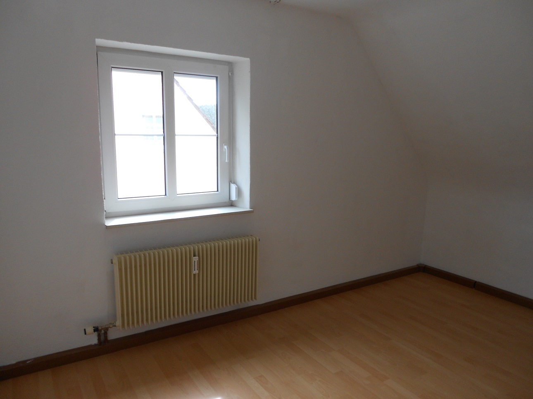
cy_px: 200
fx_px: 400
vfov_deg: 53.0
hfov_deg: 67.3
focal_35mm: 26
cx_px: 266
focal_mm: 4.6
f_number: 3.2
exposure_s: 1/50
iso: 80
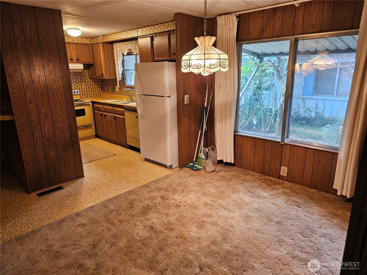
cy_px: 138
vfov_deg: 58.9
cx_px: 184
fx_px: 244
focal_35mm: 23
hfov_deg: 73.9
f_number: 1.7
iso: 800
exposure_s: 1/120
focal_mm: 6.3
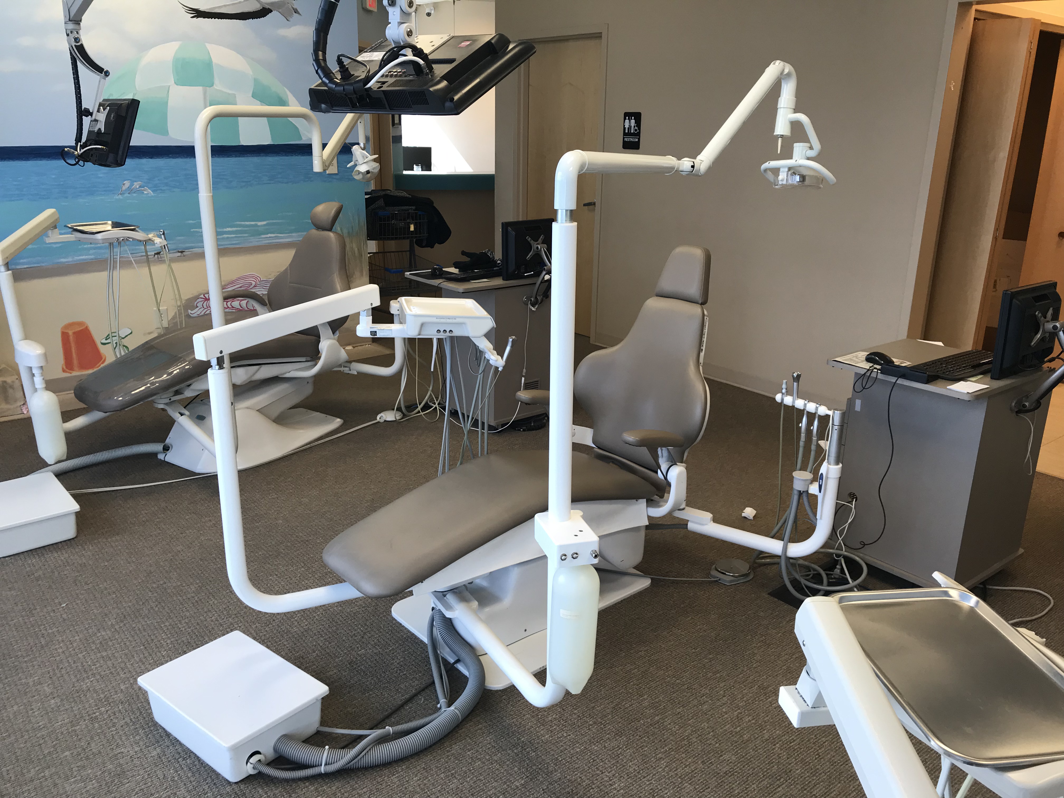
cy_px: 399
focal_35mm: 28
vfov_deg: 49.7
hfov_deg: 63.4
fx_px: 861
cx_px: 532
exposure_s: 1/60
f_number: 1.8
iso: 32
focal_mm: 3.99
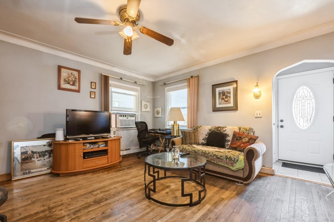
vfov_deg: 77.2
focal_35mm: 15
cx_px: 167
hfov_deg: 100.4
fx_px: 139
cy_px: 118
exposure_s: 1/5
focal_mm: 14
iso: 400
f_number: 11
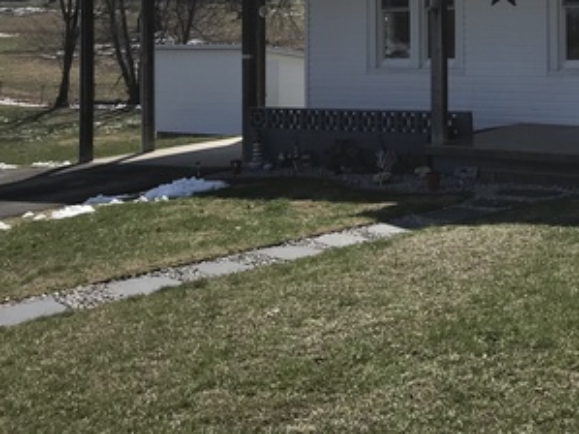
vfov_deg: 23.6
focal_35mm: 59
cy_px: -11
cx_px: 539
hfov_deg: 31.0
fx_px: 986
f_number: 1.8
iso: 20
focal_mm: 3.99
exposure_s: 1/4167
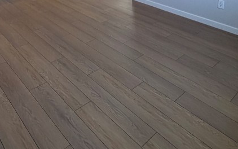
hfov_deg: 53.5
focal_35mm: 36
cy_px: -36
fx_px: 234
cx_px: 91
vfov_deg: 29.6
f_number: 2.2
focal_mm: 2.22
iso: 160
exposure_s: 1/120
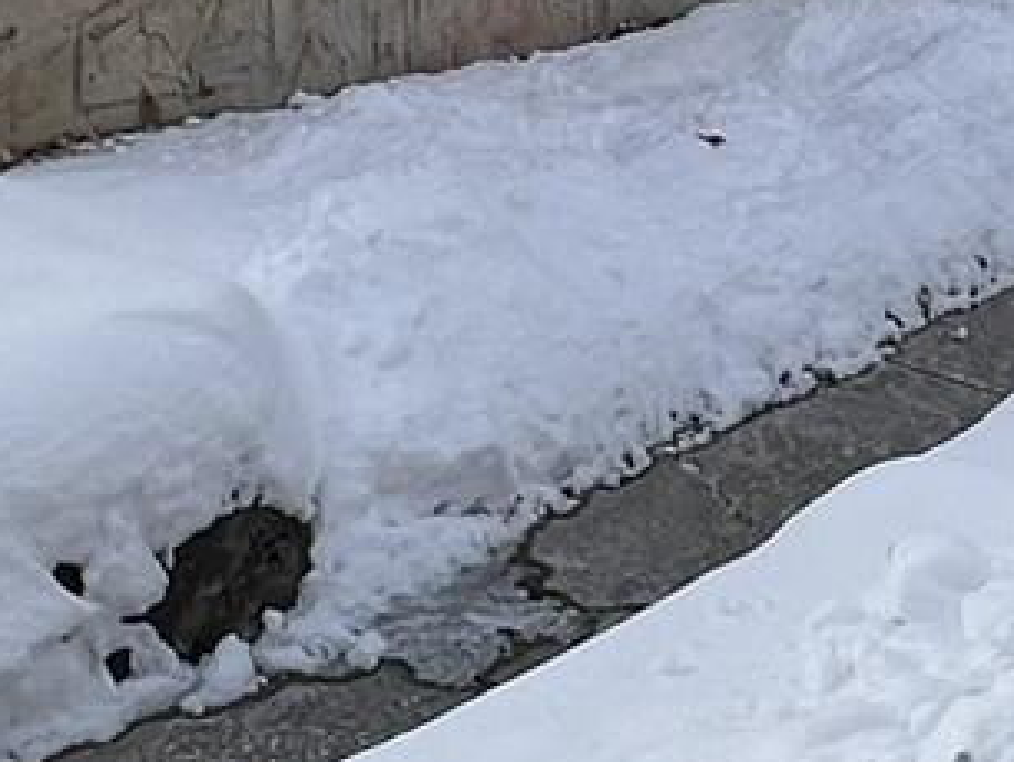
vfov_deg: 15.4
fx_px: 2550
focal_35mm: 87
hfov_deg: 22.4
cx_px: 620
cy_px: -461
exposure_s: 1/1130
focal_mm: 1.57
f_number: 1.8
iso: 32
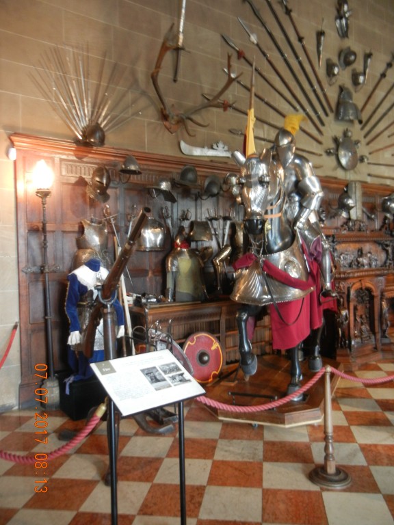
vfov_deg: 60.0
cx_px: 197
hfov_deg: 46.8
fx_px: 455
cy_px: 262
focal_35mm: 30
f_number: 3.5
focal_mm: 5.4
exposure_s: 1/4.5
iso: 400
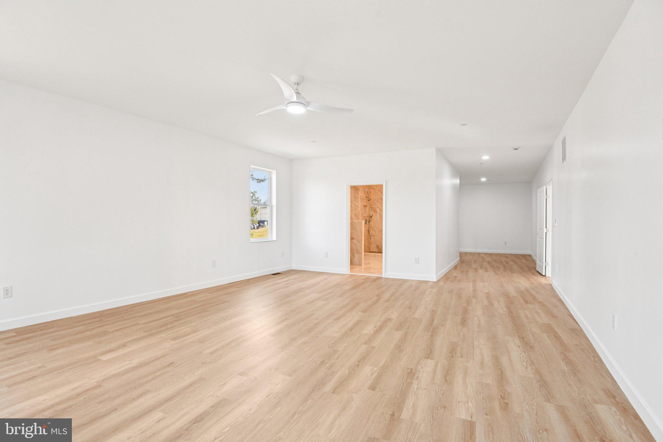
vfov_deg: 73.7
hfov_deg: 96.7
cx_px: 332
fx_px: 295
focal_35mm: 16
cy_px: 221
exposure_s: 1/30
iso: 400
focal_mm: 16
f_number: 8
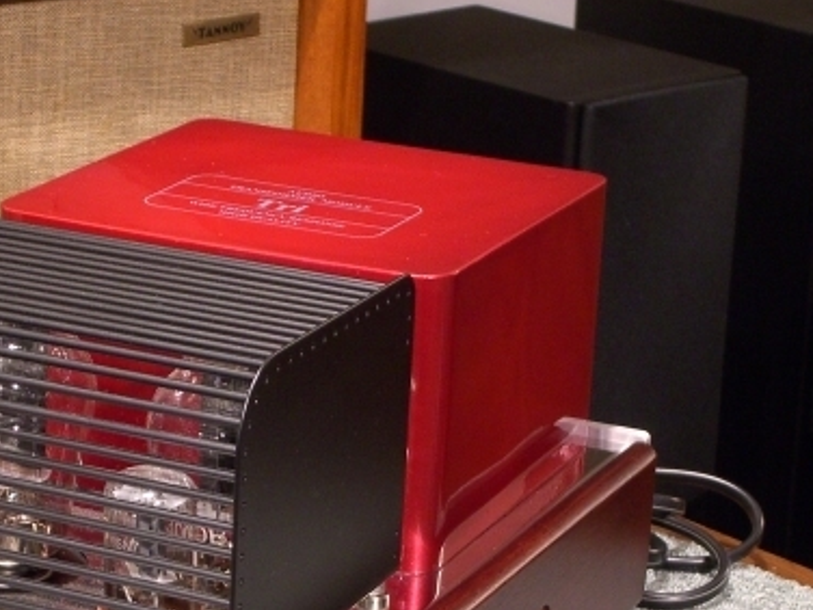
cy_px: 502
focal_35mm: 136
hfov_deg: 14.5
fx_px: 3194
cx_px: 246
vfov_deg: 10.9
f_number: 4.4
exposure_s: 1/10
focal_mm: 16.6
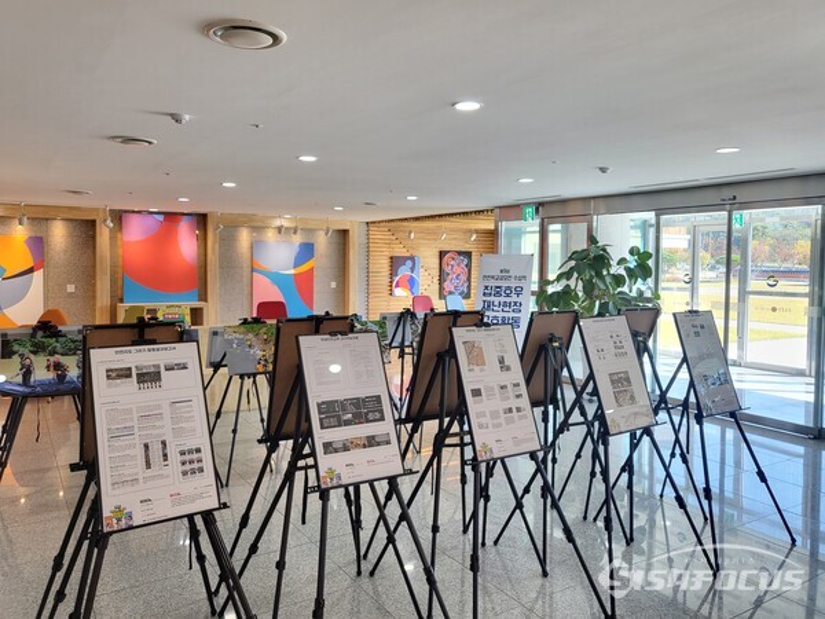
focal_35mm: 26
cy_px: 310
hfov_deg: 67.3
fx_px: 620
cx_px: 412
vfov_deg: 53.1
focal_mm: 4.25
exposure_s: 1/120
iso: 100
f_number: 1.8
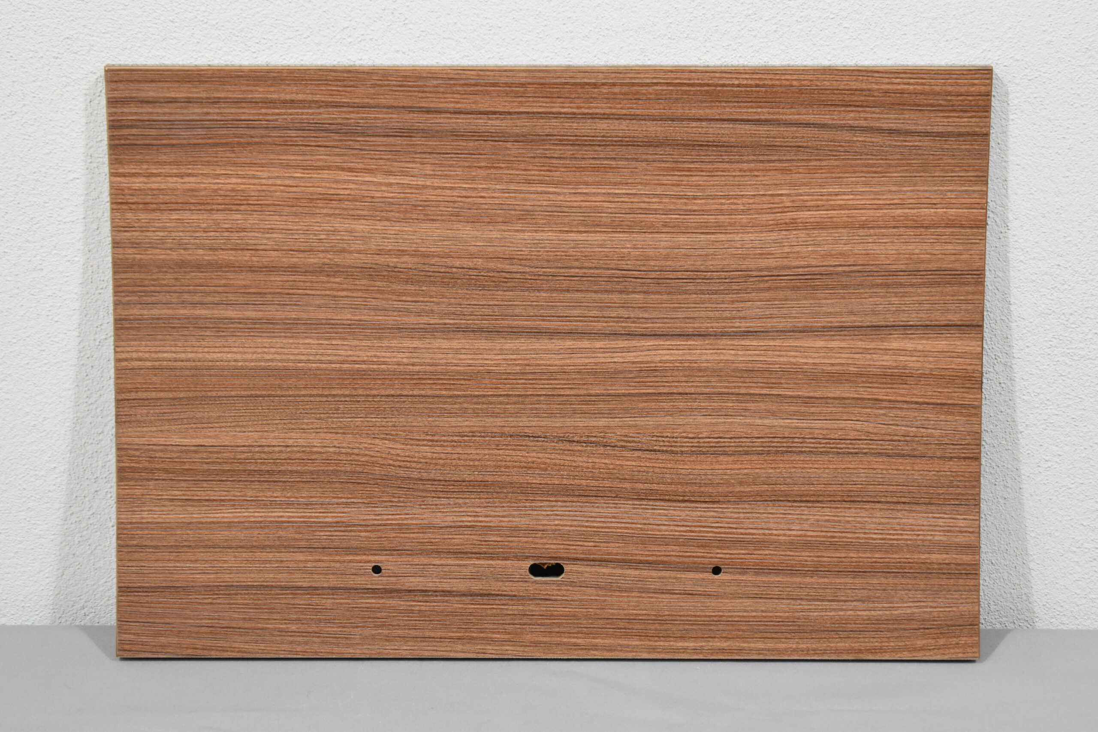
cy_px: 366
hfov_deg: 24.6
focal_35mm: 82
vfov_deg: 16.6
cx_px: 549
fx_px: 2516
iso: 1000
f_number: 5.6
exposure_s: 1/125
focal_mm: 55
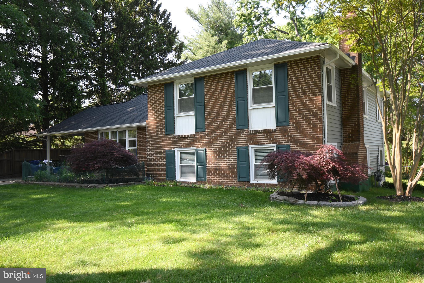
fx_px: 353
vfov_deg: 43.6
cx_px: 212
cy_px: 142
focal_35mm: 30
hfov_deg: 61.9
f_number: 5.6
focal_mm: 20
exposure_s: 1/100
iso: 200
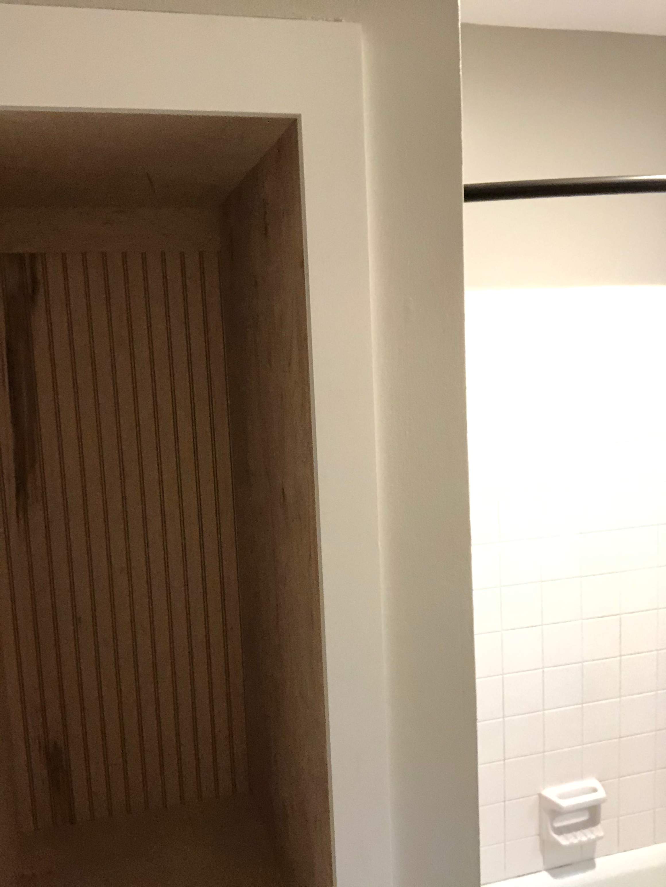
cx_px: 333
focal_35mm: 32
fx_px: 820
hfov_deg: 44.2
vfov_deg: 56.8
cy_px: 444
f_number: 2.2
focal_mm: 2.87
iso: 320
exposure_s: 1/30
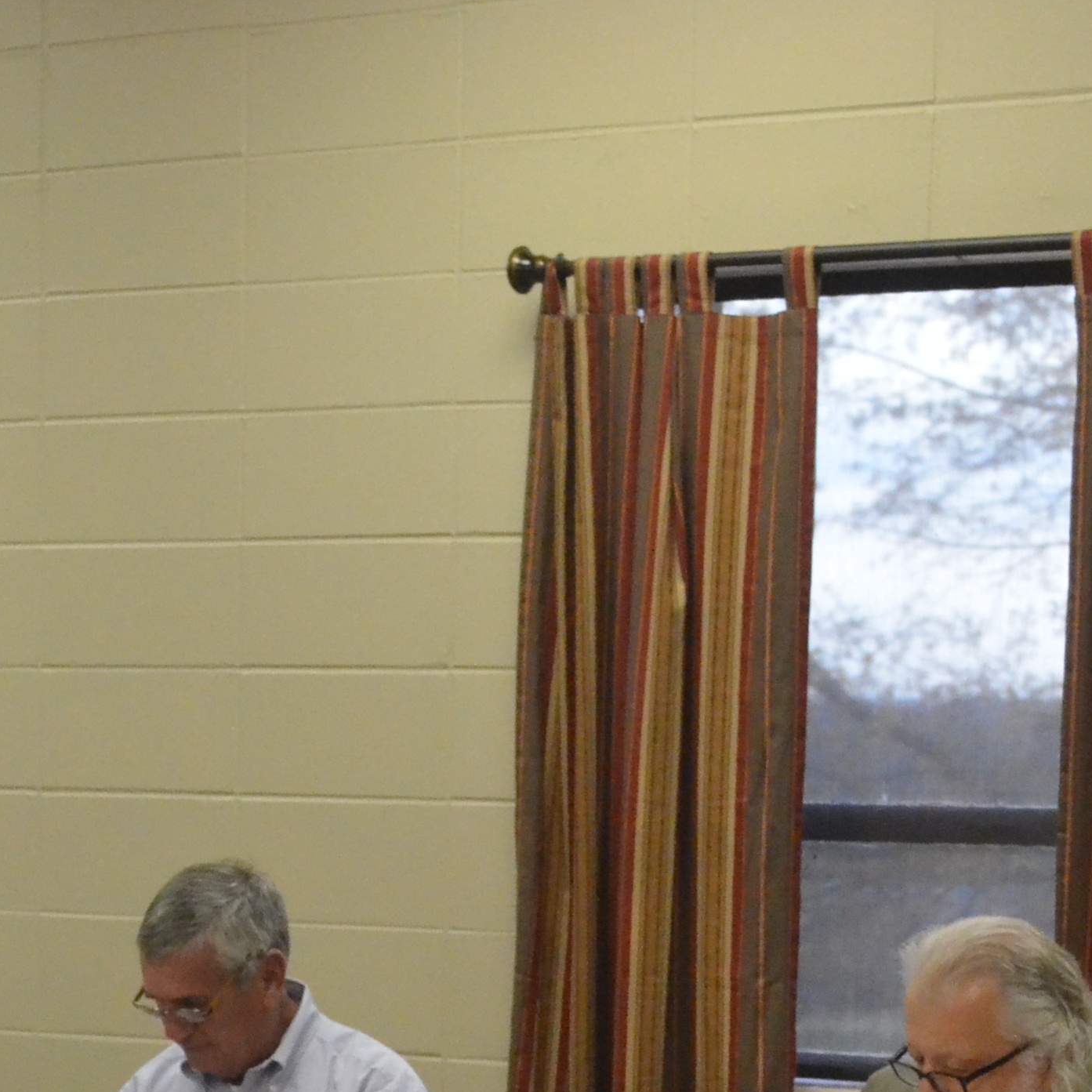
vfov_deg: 13.6
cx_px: 111
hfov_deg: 13.7
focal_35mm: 126
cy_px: 1197
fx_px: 4497
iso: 4000
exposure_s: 1/200
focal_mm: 28
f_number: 5.6
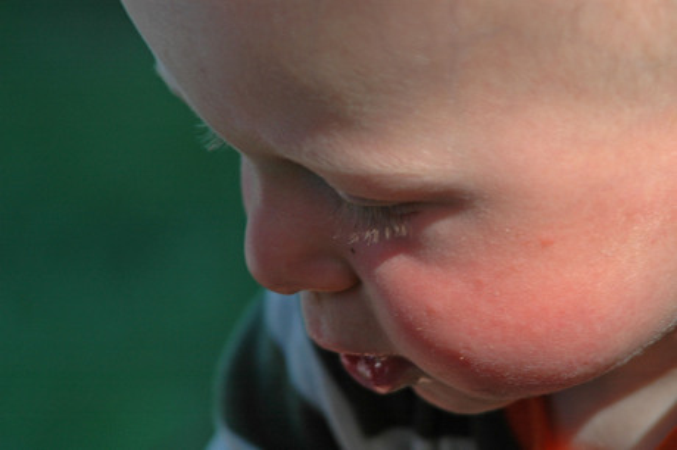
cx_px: 338
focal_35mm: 450
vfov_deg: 3.1
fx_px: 8456
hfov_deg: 4.6
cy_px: 225
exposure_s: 1/160
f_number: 6.3
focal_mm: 300
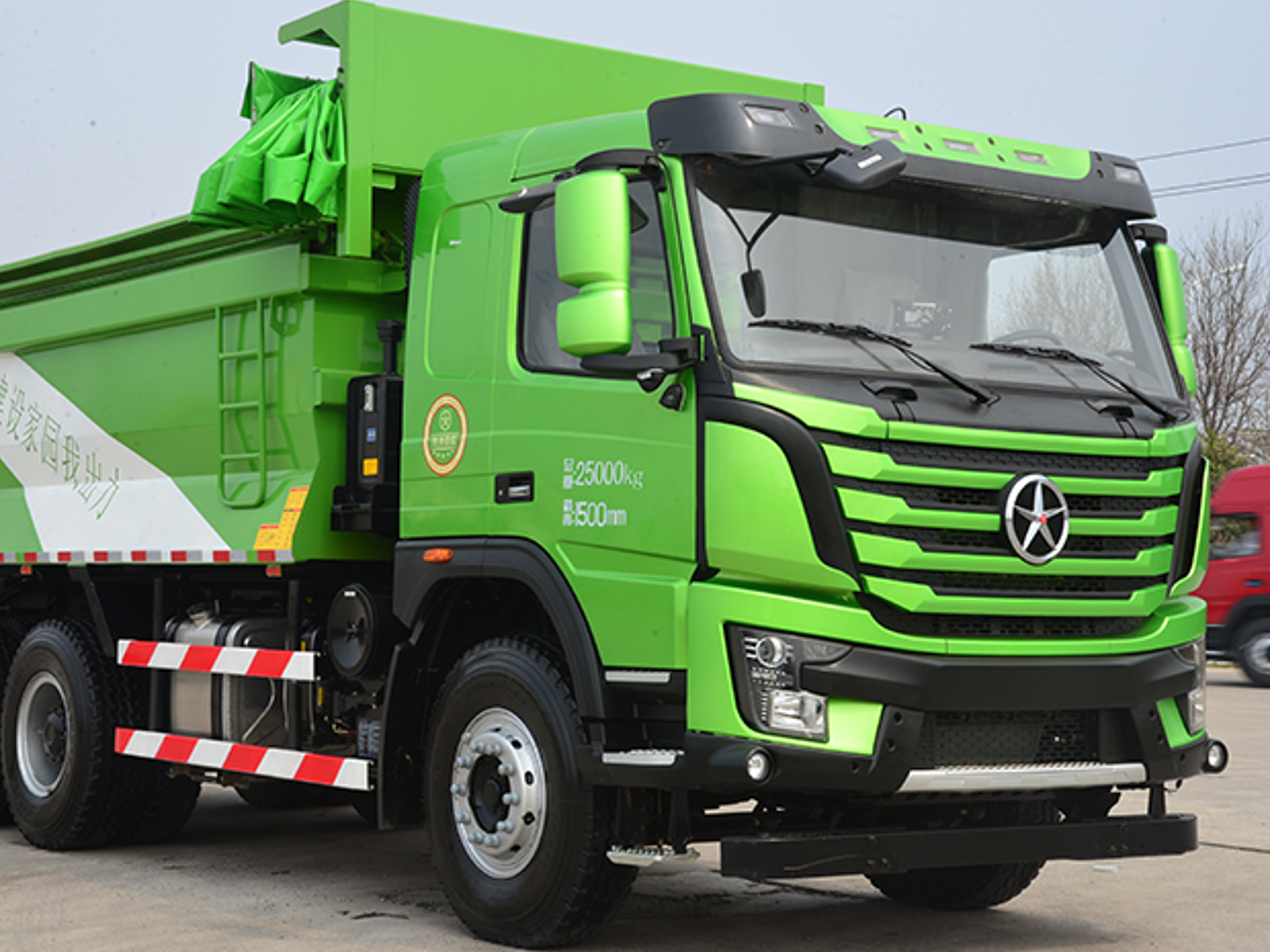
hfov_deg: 31.2
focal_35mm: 62
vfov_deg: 23.7
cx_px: 592
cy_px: 466
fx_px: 2275
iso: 100
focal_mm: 50
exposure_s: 1/30
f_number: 18
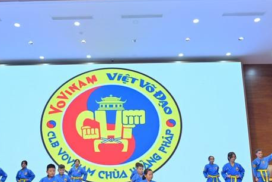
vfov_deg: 38.5
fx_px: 257
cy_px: 119
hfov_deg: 55.6
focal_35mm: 34
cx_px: 117
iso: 1000
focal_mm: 24
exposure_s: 1/100
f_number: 3.5
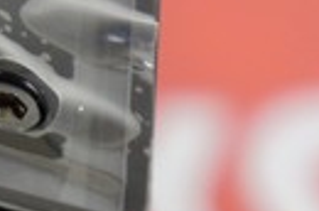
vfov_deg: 3.6
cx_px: -196
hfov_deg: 5.4
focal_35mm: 381
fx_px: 3371
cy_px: 423
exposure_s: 1/50
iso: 1600
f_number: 5.6
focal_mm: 55
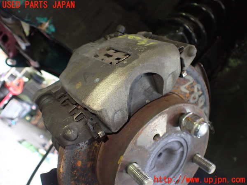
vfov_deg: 46.8
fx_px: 214
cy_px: 92
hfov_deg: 60.0
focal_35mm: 30
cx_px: 124
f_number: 2.3
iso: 800
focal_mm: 5.4
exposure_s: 1/80
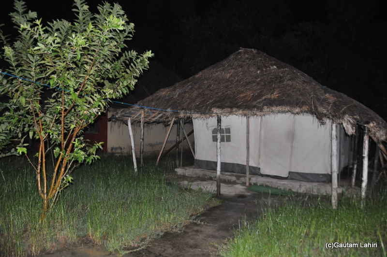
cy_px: 128
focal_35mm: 27
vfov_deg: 47.9
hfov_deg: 67.4
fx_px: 290
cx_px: 194
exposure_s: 1/60
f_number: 3.5
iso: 800
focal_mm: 18
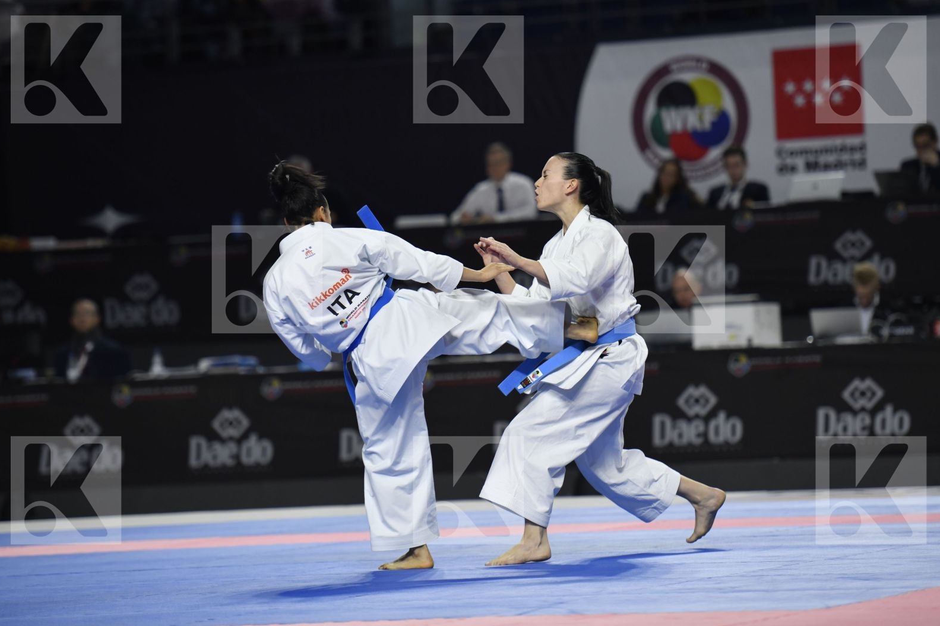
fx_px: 5195
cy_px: 279
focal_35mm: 199
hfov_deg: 10.3
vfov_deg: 6.9
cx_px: 469
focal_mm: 175
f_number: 2.8
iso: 800
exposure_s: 1/800
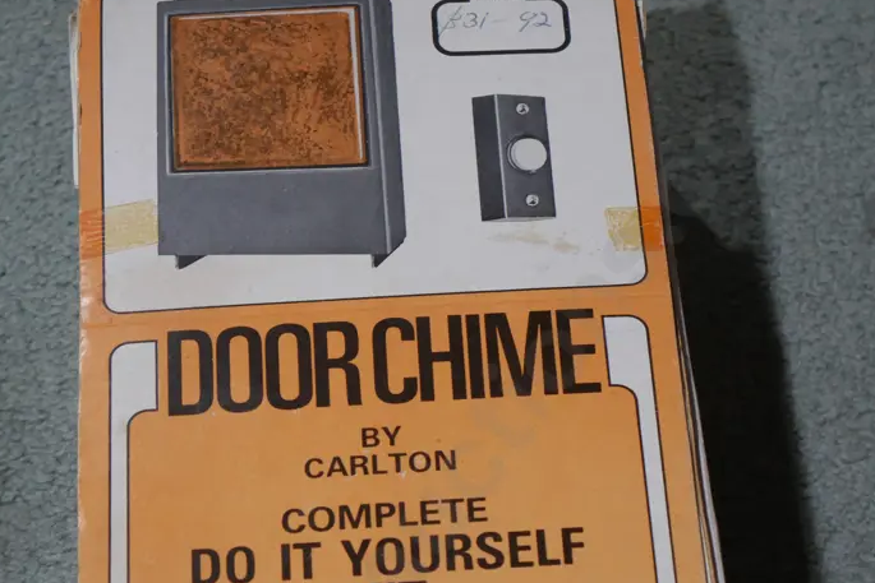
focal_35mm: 112
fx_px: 2723
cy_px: 512
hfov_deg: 18.3
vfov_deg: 12.2
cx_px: 440
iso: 640
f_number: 5.5
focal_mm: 36
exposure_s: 1/80
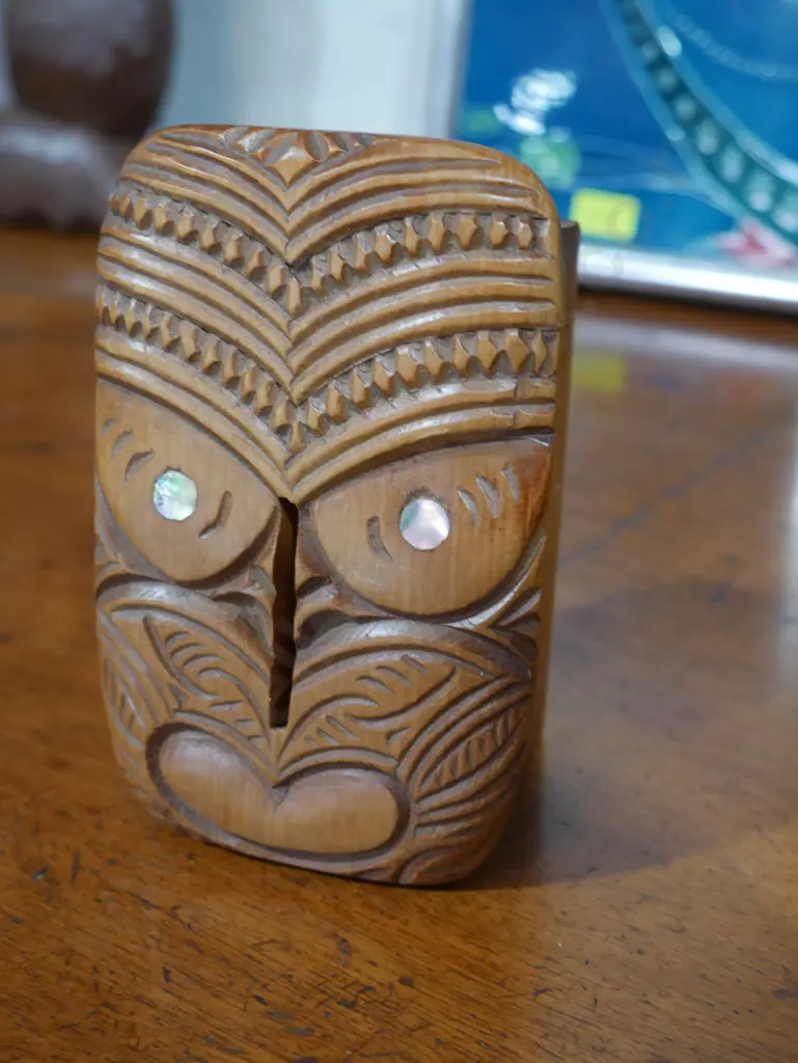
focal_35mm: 50
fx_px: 1536
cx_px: 399
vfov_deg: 38.2
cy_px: 532
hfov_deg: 29.1
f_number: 5.3
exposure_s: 1/60
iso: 1000
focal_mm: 25
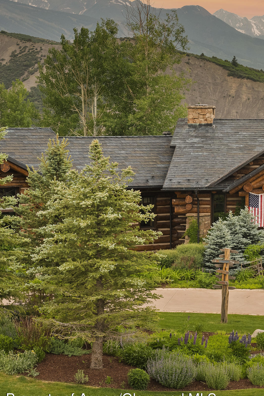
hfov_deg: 11.8
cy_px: 172
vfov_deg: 18.1
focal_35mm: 113
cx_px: 333
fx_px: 1243
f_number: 11
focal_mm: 60
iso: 400
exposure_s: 1/40
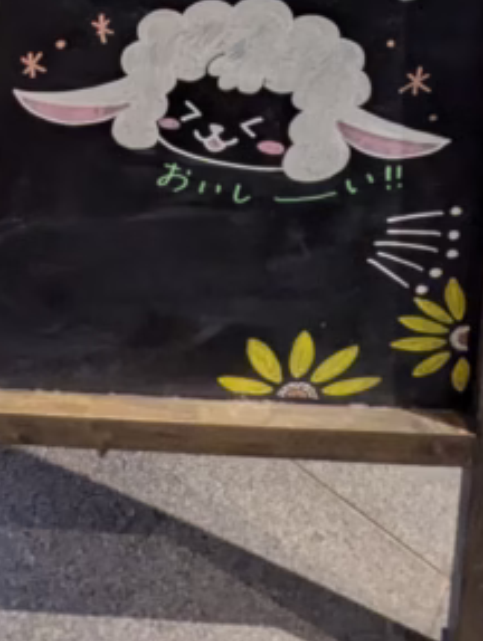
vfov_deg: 23.2
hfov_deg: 25.6
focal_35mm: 57
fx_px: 1058
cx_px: 154
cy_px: -431
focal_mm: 2.35
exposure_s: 1/30
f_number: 2.2
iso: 299
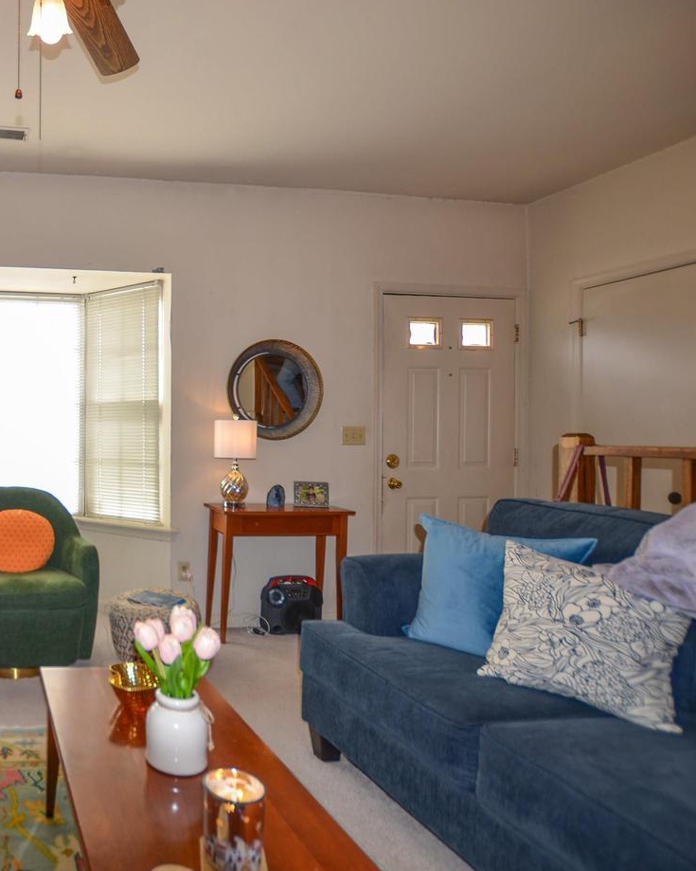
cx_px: 21
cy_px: 448
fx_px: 567
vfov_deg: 75.0
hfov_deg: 52.1
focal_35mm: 22
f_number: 3.5
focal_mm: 10
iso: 100
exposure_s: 1/60
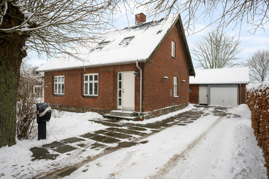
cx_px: 134
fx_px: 157
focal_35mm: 21
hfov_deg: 81.2
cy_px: 90
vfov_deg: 59.5
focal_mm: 21
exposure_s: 1/80
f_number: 8
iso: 200
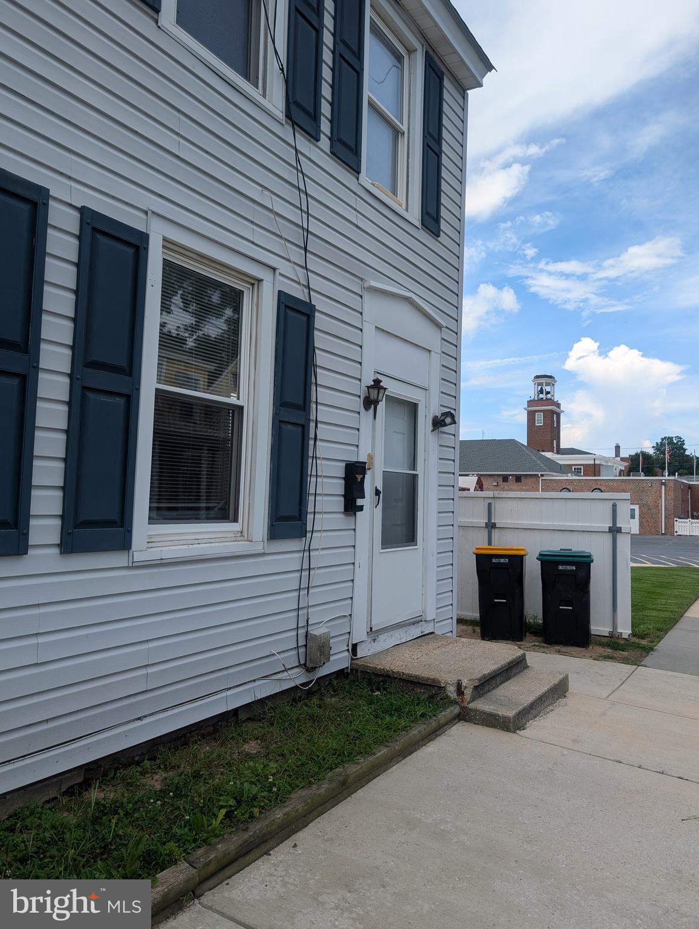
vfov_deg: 71.5
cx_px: 350
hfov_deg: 56.9
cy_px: 464
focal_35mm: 24
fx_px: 645
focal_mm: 6.9
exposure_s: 1/945
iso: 22
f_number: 1.68
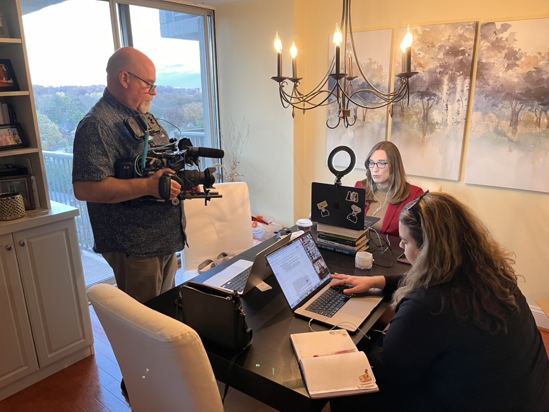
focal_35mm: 26
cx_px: 274
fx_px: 412
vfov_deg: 53.1
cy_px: 206
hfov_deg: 67.3
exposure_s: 1/60
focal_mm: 5.1
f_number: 1.6
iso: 200
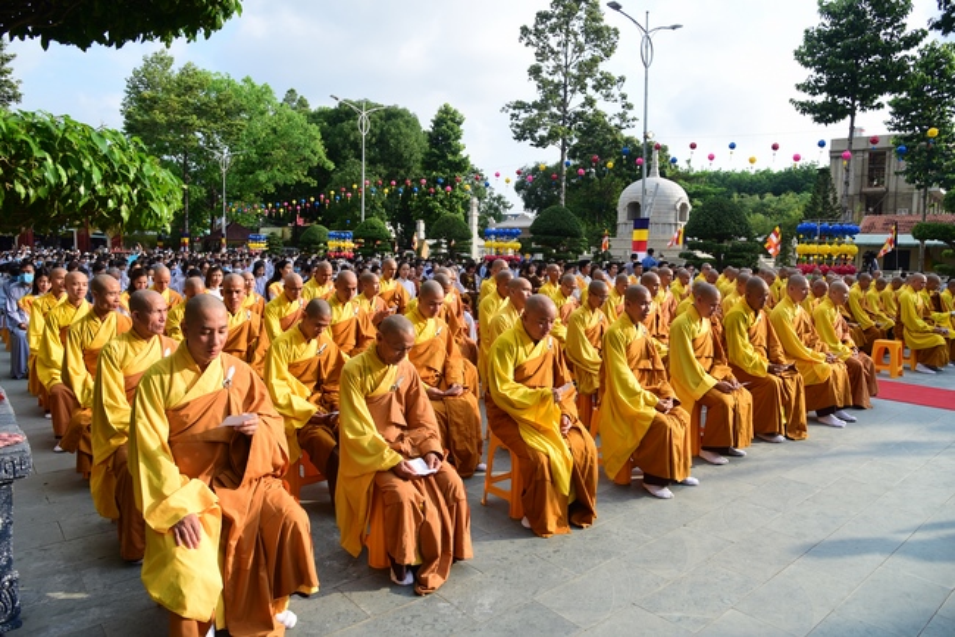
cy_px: 318
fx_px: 637
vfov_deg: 53.2
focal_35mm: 24
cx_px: 478
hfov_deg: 73.7
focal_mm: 24
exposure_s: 1/250
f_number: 7.1
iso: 200
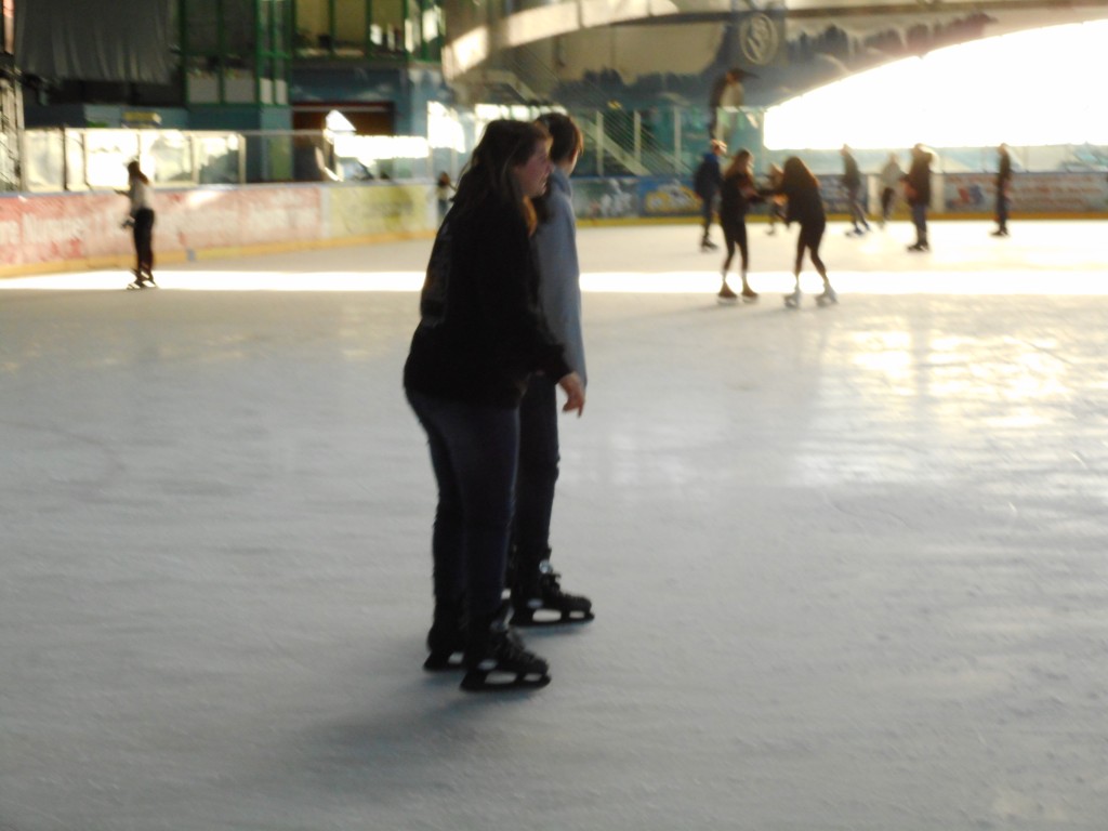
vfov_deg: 19.1
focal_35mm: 77
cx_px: 554
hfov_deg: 25.3
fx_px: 2465
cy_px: 416
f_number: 5.5
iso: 360
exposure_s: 1/60
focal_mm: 13.8
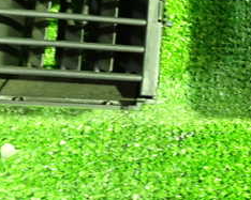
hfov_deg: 24.6
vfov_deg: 19.6
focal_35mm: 75
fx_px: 557
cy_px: -15
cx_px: 228
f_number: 2.3
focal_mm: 5.4
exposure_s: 1/10
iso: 800
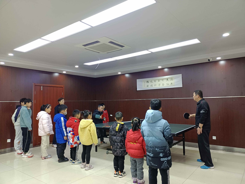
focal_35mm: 25
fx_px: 177
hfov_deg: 69.4
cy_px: 92
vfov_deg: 54.9
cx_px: 122
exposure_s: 1/50
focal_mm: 4.71
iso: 519
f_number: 1.79
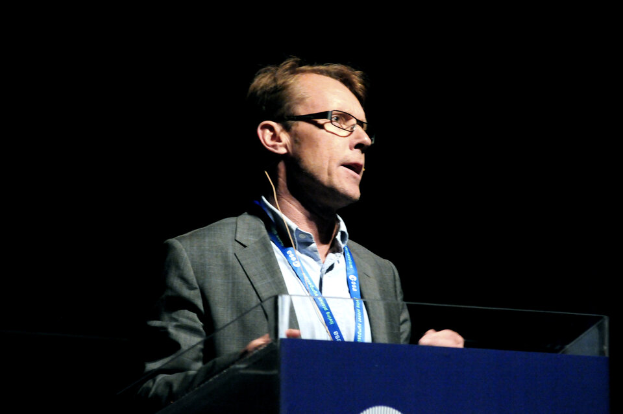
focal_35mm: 300
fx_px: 5186
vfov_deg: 4.6
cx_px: 312
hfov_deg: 6.9
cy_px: 207
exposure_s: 1/125
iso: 3200
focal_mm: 200
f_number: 4.5
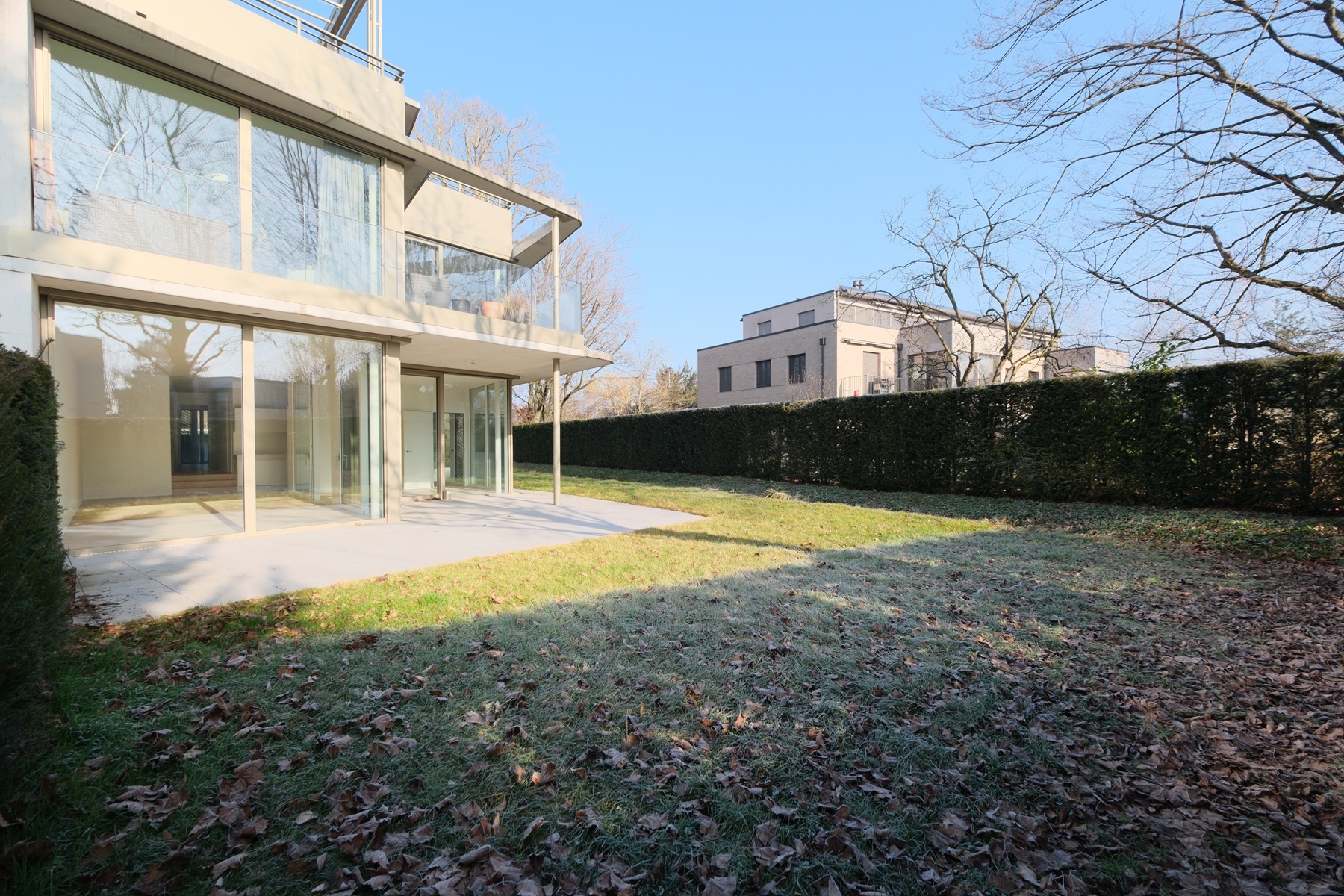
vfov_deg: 77.3
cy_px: 448
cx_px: 672
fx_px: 560
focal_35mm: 15
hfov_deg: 100.4
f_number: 4
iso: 125
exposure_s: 1/210
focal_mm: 10
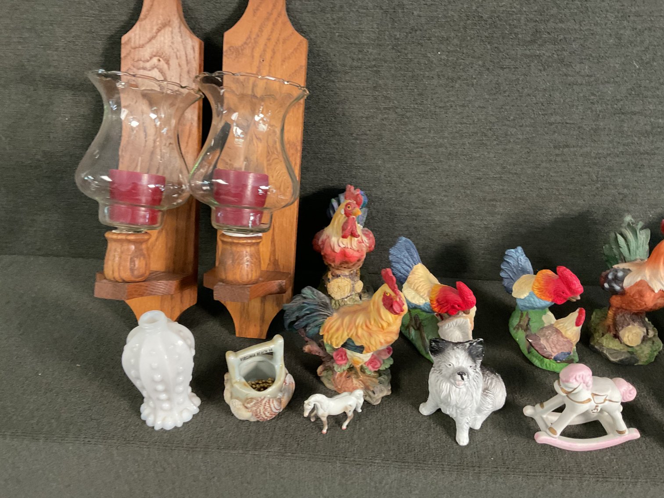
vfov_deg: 48.2
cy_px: 249
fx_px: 556
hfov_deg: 61.7
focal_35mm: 29
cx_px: 332
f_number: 1.8
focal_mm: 3
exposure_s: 1/40
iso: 250
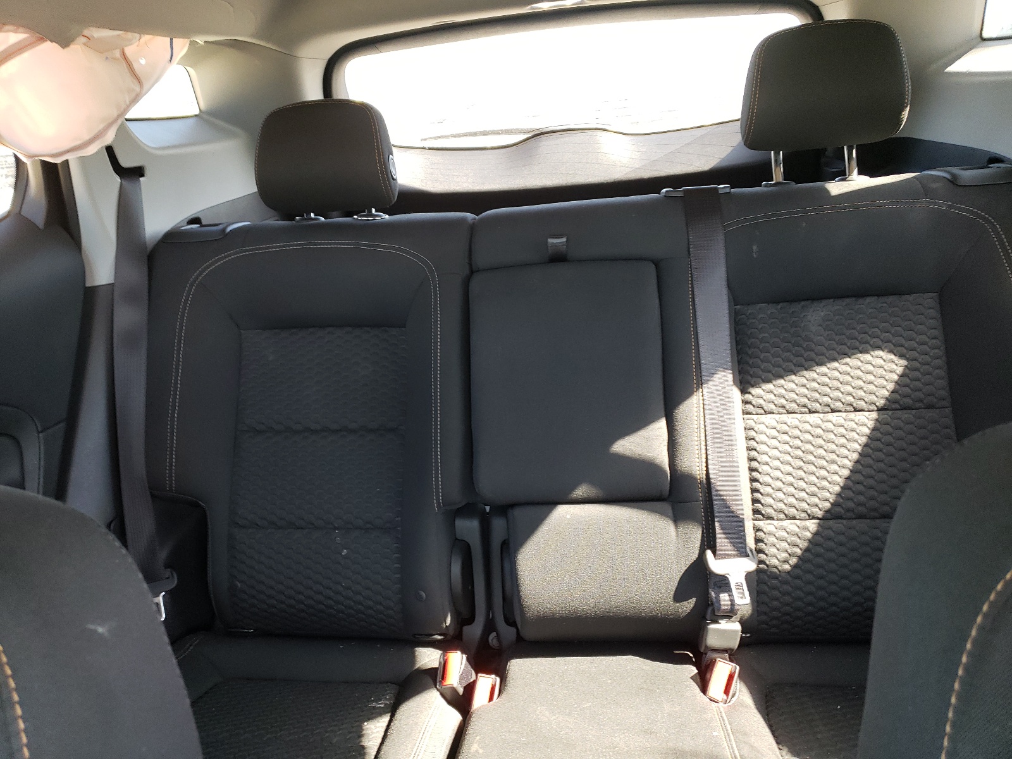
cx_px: 506
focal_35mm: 26
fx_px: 760
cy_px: 380
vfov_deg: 53.1
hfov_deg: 67.3
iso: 107
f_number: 1.5
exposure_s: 1/60.2
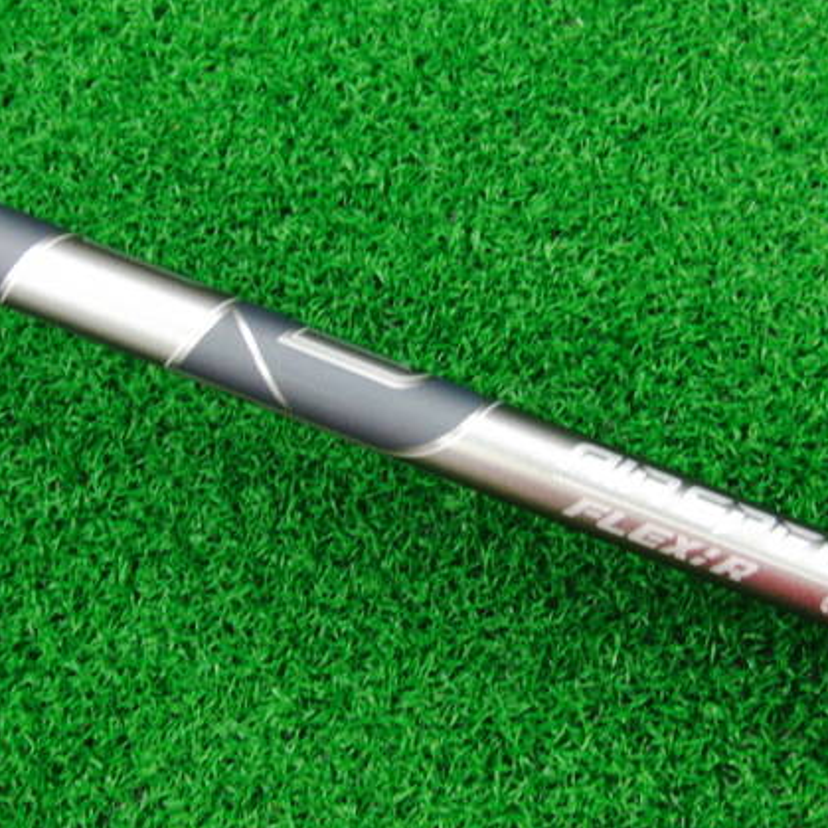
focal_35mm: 50
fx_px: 1353
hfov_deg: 34.0
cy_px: 407
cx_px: 393
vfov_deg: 34.0
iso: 400
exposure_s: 1/30
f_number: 3.6
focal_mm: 6.42
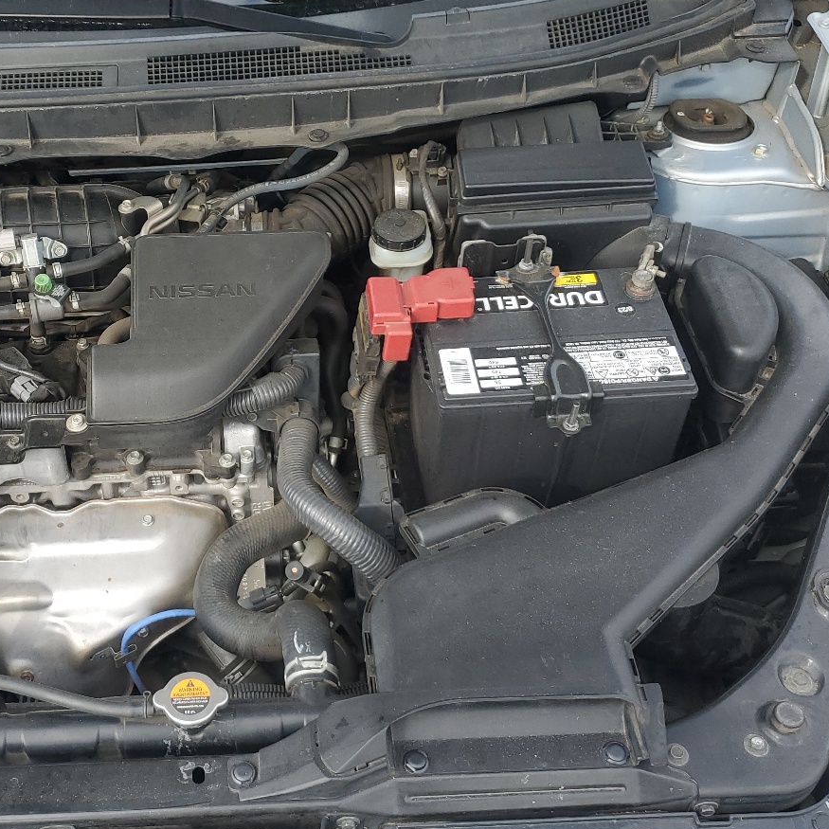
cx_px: 229
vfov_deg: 40.0
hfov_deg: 39.2
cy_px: 409
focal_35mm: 42
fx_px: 1138
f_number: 1.5
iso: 50
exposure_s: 1/769
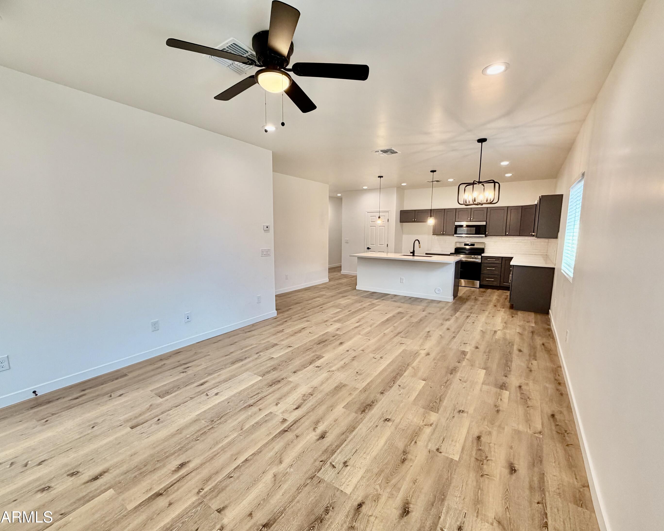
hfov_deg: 96.8
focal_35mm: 15
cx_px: 325
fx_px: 295
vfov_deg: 84.0
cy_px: 269
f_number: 2.2
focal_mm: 2.22
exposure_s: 1/120
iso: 160
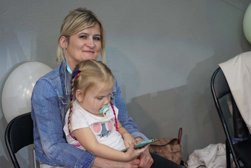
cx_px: 126
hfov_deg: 19.5
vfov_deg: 13.0
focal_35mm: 105
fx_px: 732
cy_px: 84
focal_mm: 105
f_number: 4
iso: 3200
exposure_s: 1/160
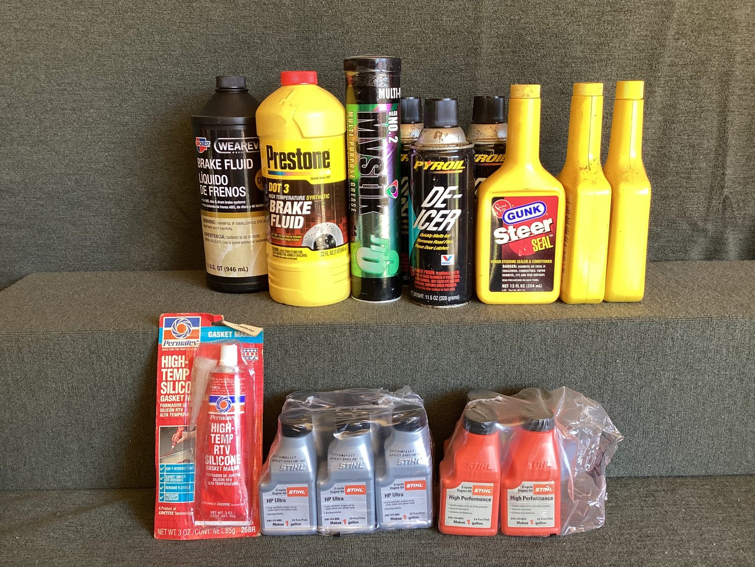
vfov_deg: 45.4
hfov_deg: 58.3
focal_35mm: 31
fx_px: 676
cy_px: 284
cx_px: 378
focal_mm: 3.3
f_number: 2.4
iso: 80
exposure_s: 1/60
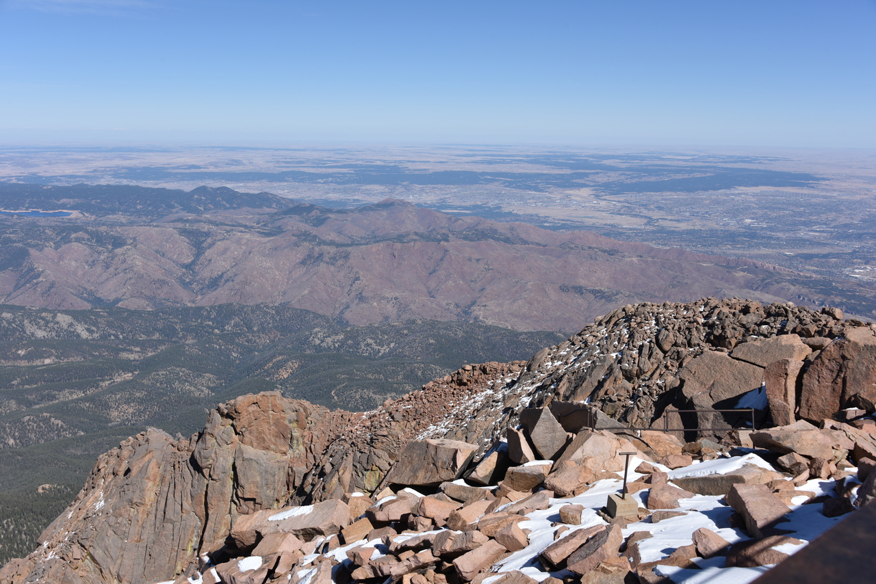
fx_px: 1022
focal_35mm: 42
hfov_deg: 46.4
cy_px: 292
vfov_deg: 31.9
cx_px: 438
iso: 100
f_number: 9
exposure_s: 1/320
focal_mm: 42
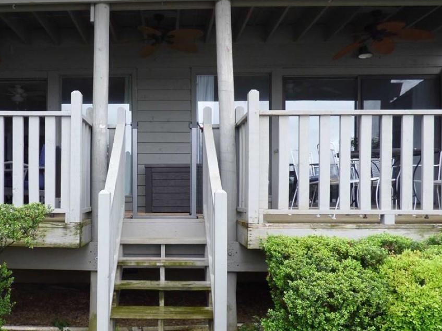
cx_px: 146
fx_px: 434
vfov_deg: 41.5
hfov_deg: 52.9
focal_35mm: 34
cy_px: 207
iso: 100
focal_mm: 3.58
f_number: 2.8
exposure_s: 1/200
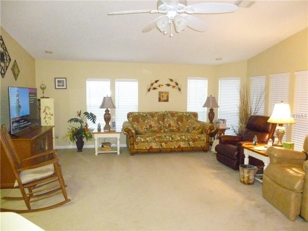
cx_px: 154
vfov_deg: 54.9
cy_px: 116
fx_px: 222
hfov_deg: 69.4
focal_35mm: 25
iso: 1250
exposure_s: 1/60
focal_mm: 4.5
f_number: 3.1
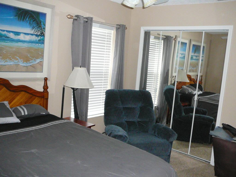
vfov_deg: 40.7
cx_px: 118
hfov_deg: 52.6
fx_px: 239
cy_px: 88
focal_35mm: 35
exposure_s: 1/30
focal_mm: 5.2
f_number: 2.8
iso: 400
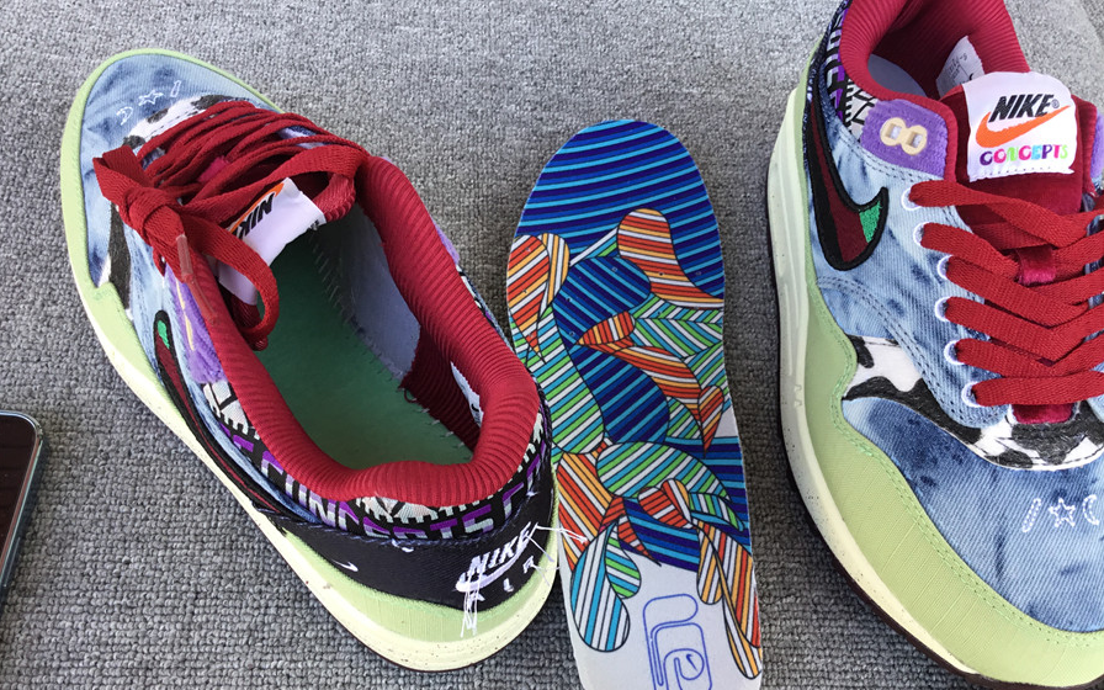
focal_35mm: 33
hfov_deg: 58.1
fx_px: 993
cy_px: 396
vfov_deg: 38.2
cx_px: 551
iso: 40
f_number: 2.4
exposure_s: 1/100
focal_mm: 3.3
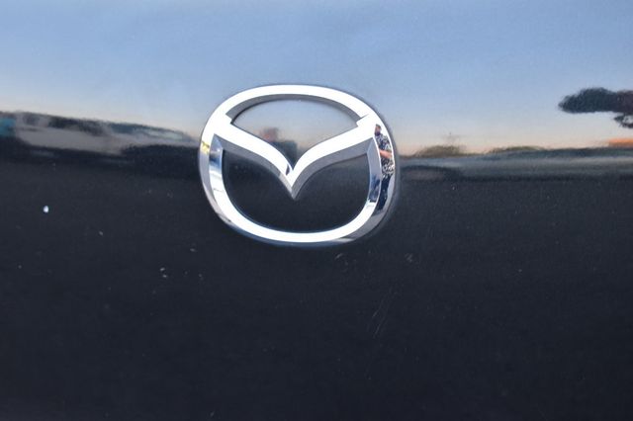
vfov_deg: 18.9
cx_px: 316
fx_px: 1265
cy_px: 210
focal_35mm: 72
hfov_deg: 28.1
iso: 400
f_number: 7.1
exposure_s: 1/25
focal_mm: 48
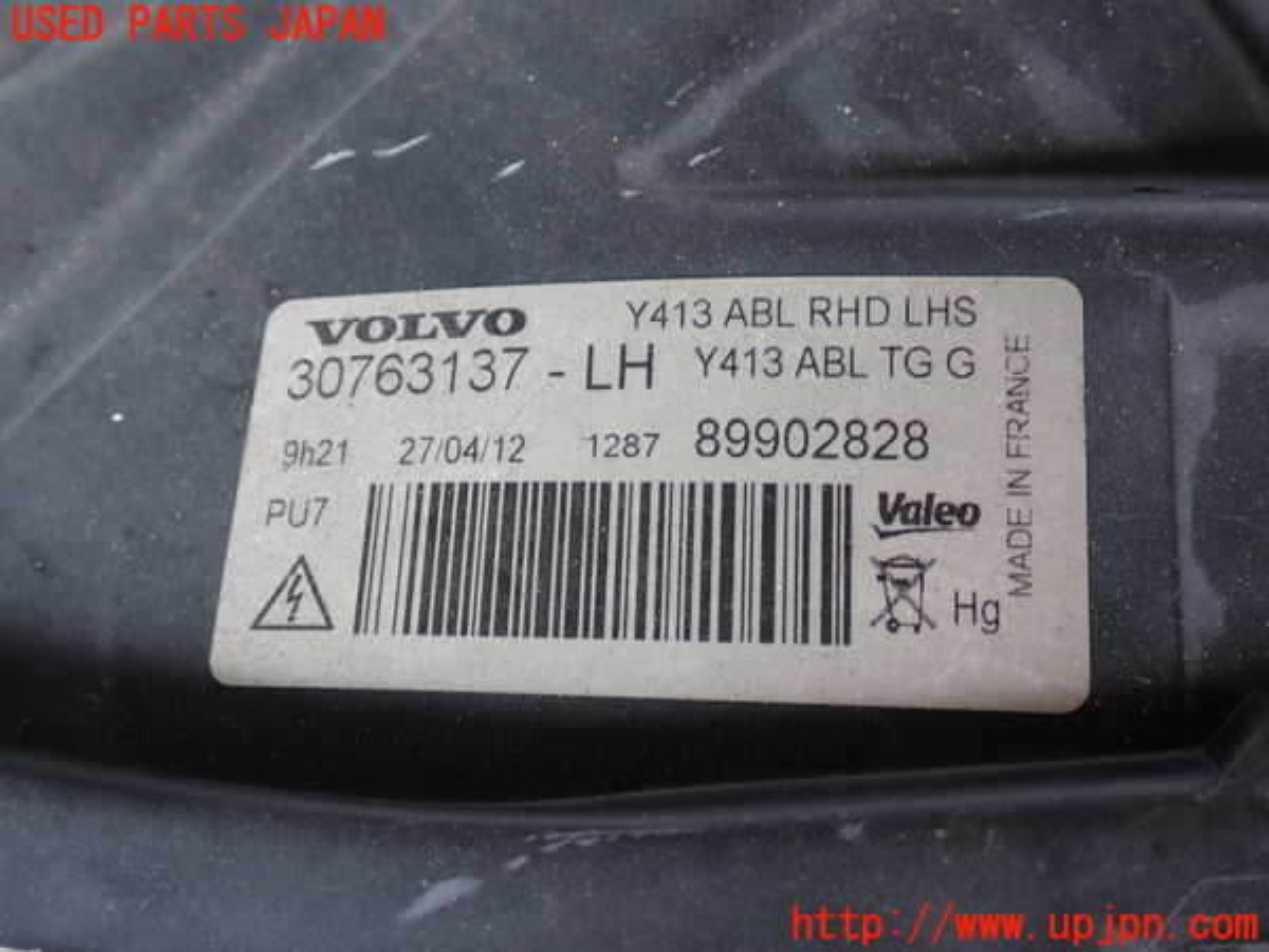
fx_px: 1503
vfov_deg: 35.1
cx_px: 634
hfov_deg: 45.8
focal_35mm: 41
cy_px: 476
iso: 160
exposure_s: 1/80
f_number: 2.8
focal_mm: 7.31
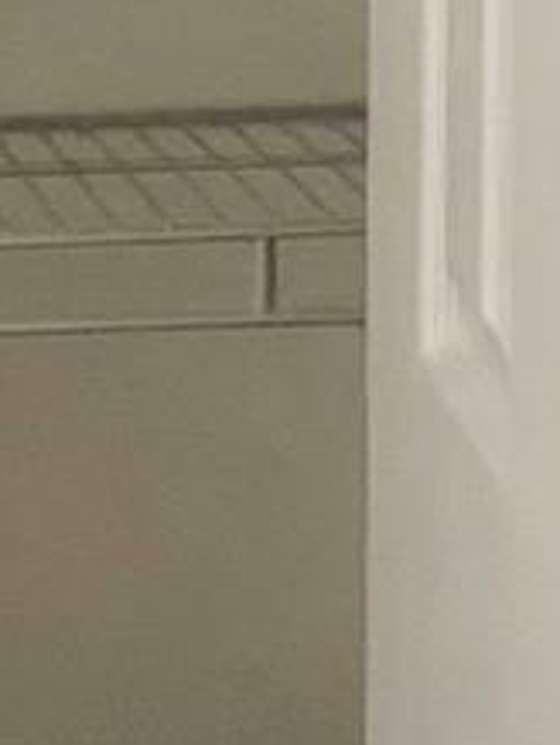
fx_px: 3940
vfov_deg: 10.4
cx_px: -331
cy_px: -396
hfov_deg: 7.9
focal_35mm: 183
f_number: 1.6
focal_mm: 5.96
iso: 640
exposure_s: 1/30
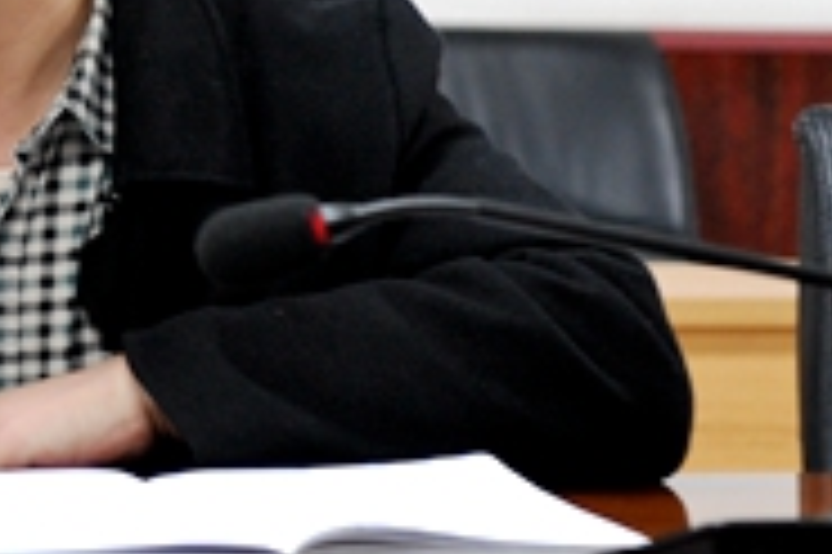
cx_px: -27
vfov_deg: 6.8
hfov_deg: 10.2
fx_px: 4618
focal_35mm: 200
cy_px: -223
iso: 1600
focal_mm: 66
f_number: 4
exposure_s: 1/60
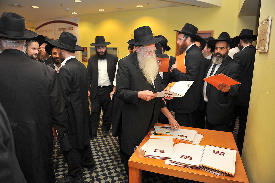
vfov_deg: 53.1
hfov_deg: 73.8
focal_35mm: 24
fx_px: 183
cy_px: 92
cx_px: 138
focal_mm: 24
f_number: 2.8
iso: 400
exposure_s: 1/100
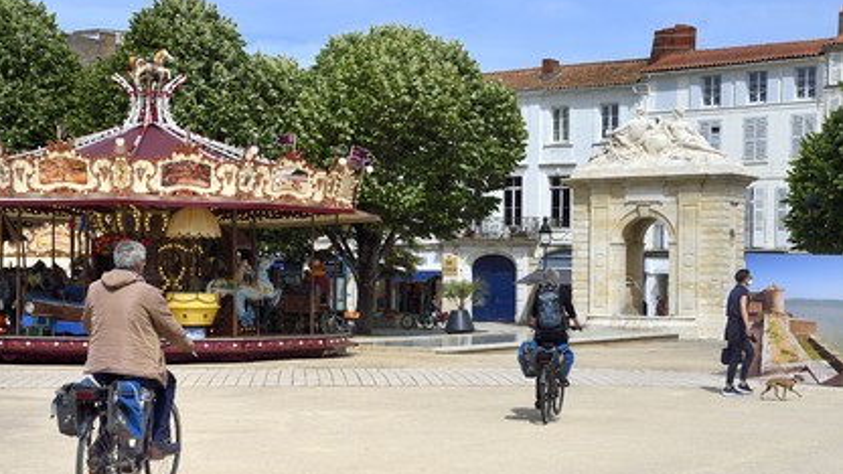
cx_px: 422
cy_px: 253
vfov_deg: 21.8
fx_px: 1229
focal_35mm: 55
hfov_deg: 37.8
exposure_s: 1/500
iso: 200
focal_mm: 52
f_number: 11
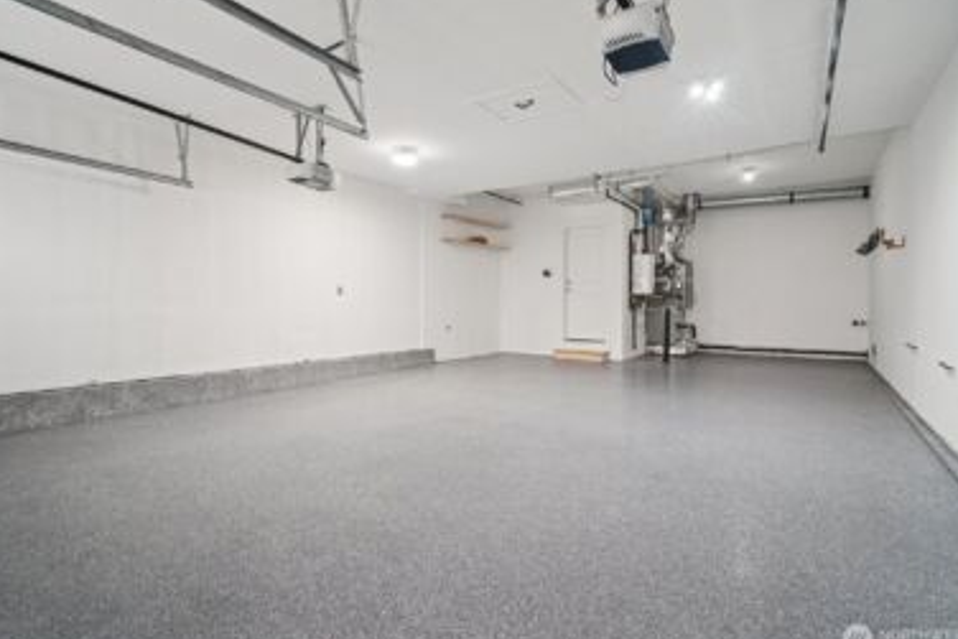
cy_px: 322
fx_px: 453
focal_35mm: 17
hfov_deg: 93.3
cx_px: 479
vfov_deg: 70.5
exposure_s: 1/25
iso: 1600
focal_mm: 16
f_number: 8
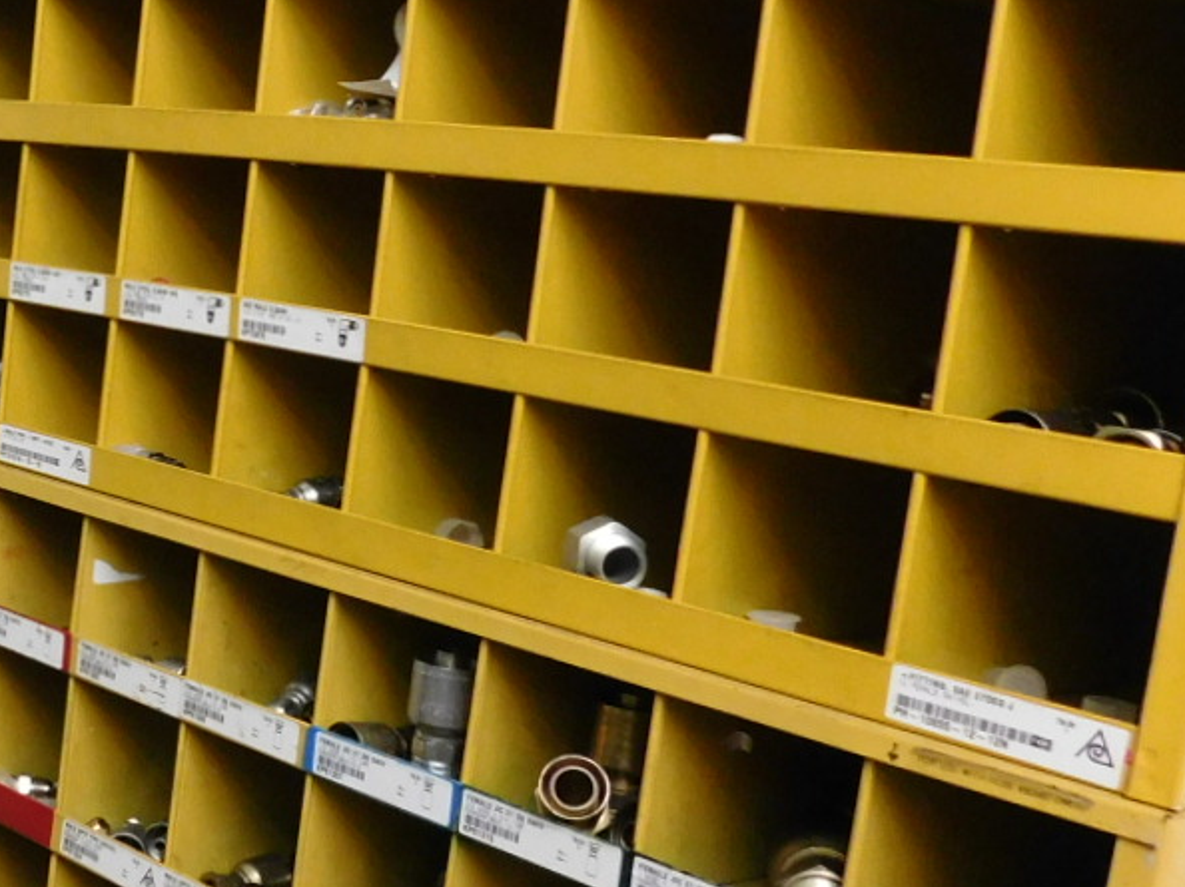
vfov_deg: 23.6
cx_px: -142
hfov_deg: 28.2
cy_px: 452
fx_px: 2122
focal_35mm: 62
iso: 400
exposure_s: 1/20
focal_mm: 4
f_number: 3
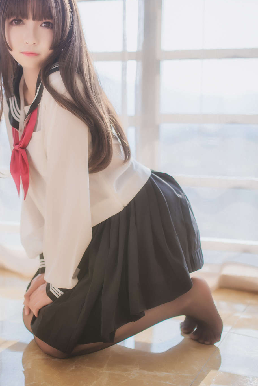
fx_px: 494
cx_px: 102
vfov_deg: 42.6
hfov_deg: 29.2
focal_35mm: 46
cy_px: 168
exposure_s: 1/1000
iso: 100
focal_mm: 35
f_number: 2
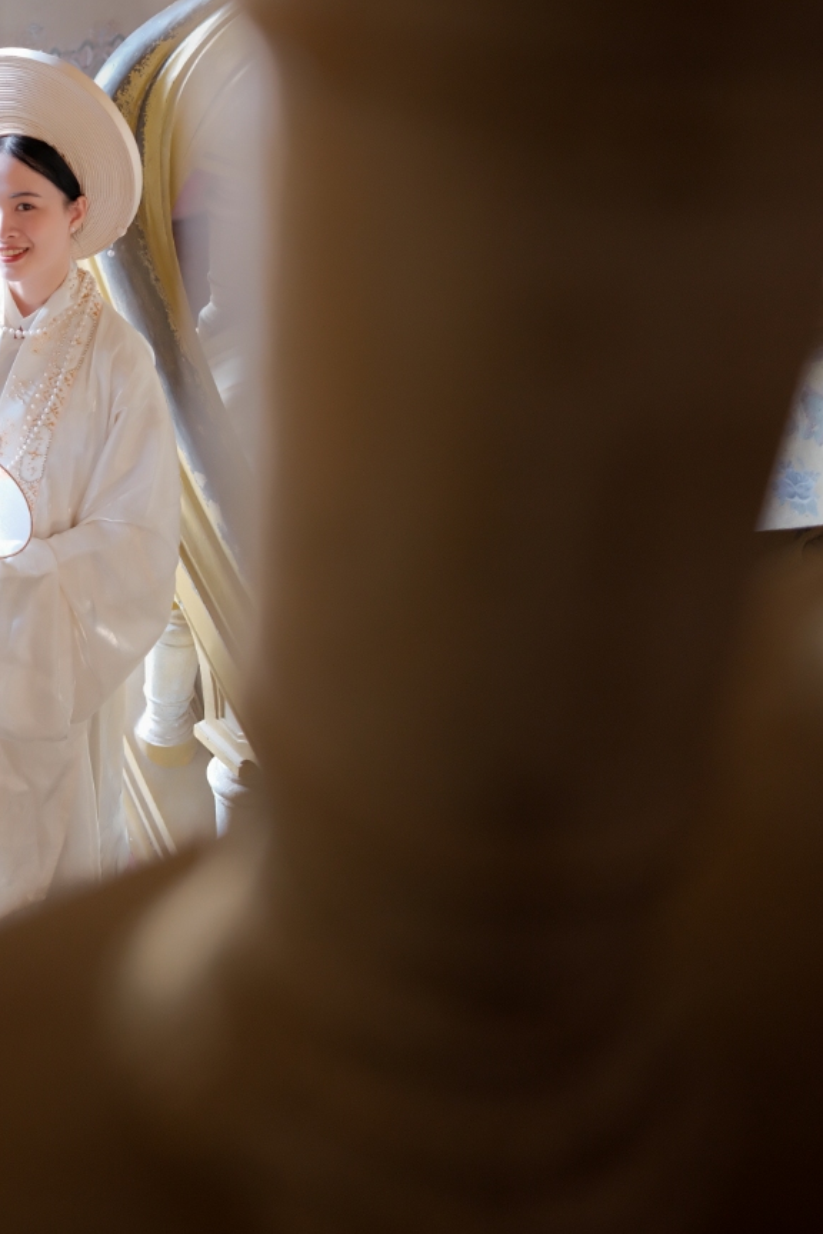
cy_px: 186
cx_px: 24
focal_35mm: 65
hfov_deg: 20.3
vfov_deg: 30.0
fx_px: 2229
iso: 800
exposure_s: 1/40
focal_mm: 45
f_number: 2.8
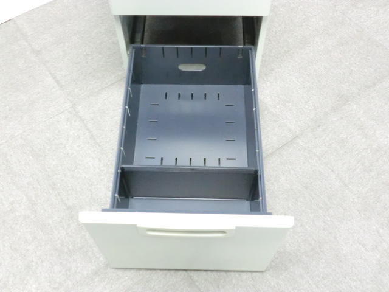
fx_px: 427
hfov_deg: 49.0
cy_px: 146
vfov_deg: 37.7
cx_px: 194
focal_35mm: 38
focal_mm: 6.9
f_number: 3.9
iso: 800
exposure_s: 1/13
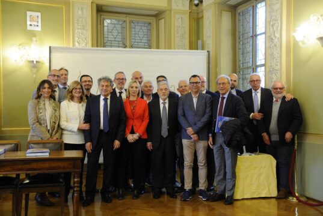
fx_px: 377
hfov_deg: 46.3
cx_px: 162
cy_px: 108
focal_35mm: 42
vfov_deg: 32.0
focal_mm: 42
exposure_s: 1/80
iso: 4000
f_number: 5.6
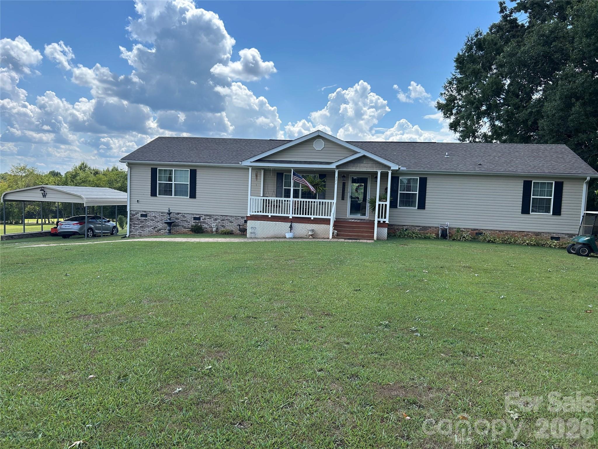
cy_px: 224
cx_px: 299
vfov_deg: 53.1
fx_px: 449
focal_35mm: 26
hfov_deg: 67.3
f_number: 1.5
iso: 50
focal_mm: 5.7
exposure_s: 1/3571
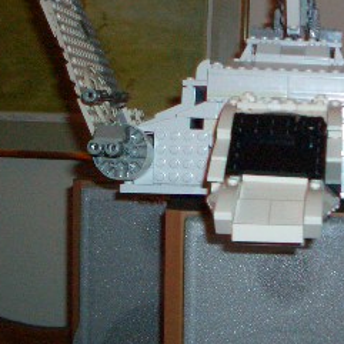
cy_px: 34
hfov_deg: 20.6
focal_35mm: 82
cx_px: 321
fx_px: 922
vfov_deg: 20.7
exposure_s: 1/60
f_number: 2.6
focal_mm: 5.8
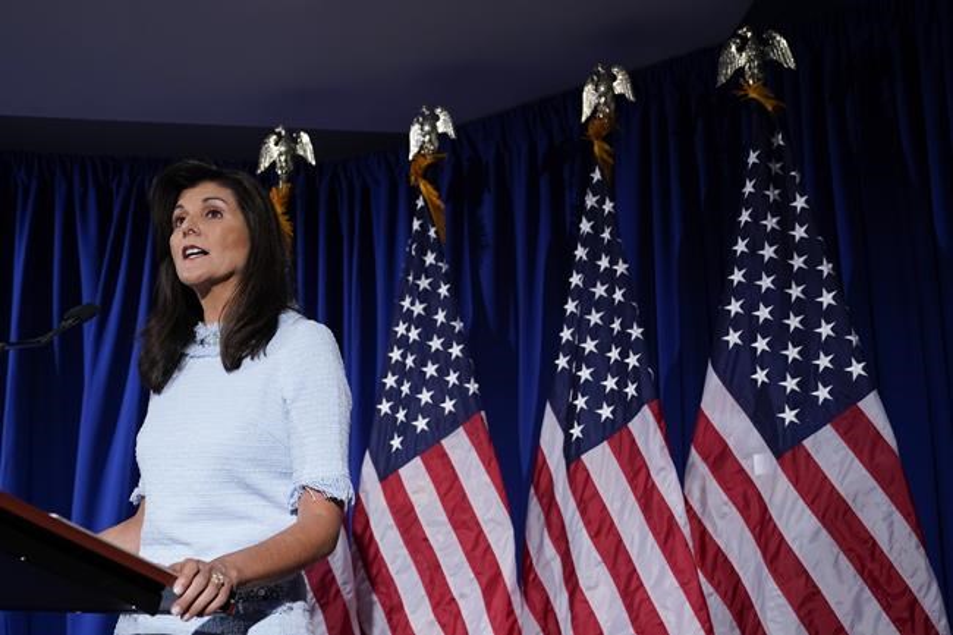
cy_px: 318
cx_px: 476
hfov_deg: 48.5
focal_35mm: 40
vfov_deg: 33.4
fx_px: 1059
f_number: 4
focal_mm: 40
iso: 3200
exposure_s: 1/500
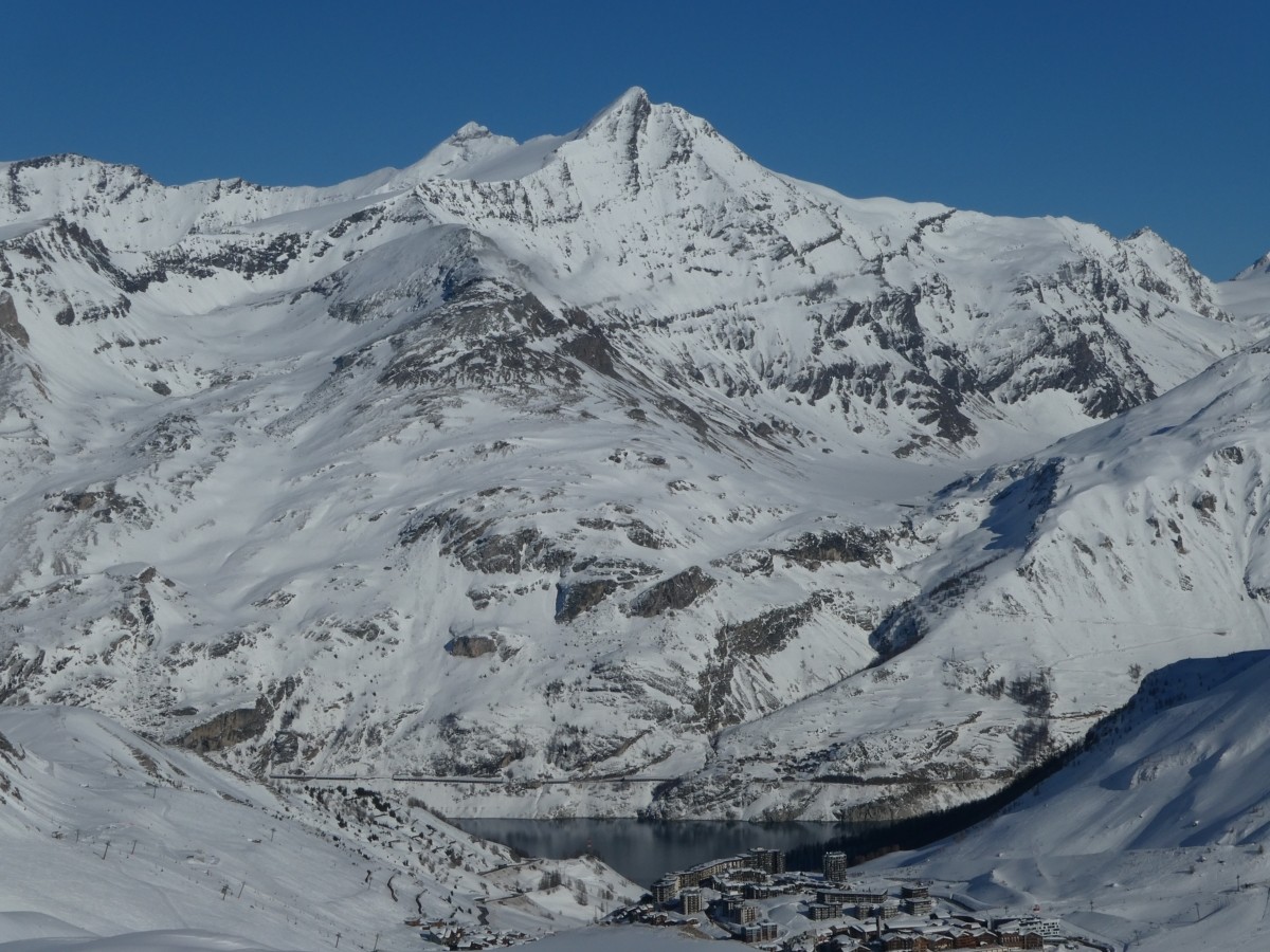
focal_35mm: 74
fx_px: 2715
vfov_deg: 19.9
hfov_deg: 26.3
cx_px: 635
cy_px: 476
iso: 80
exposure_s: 1/1000
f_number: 8
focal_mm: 13.2
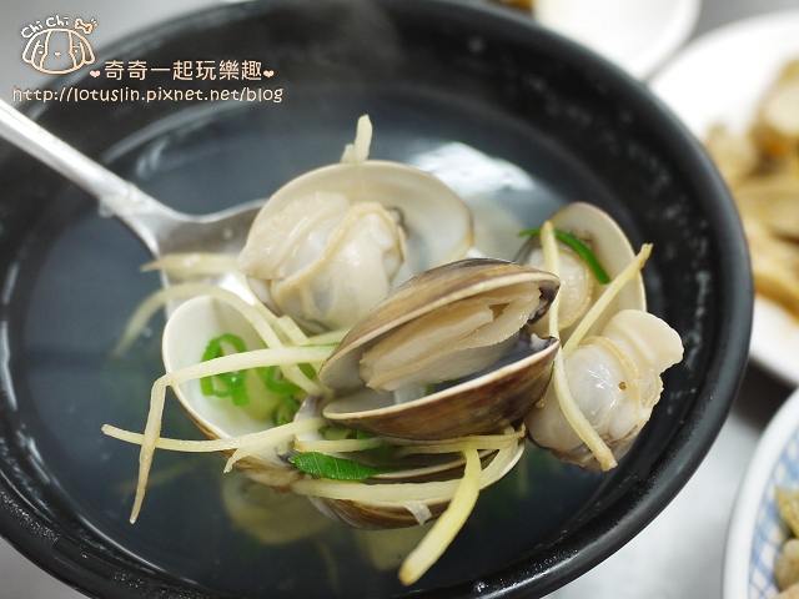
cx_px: 400
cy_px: 300
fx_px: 646
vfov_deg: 49.7
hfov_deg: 63.4
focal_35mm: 28
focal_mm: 14
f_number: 2.5
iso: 250
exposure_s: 1/60
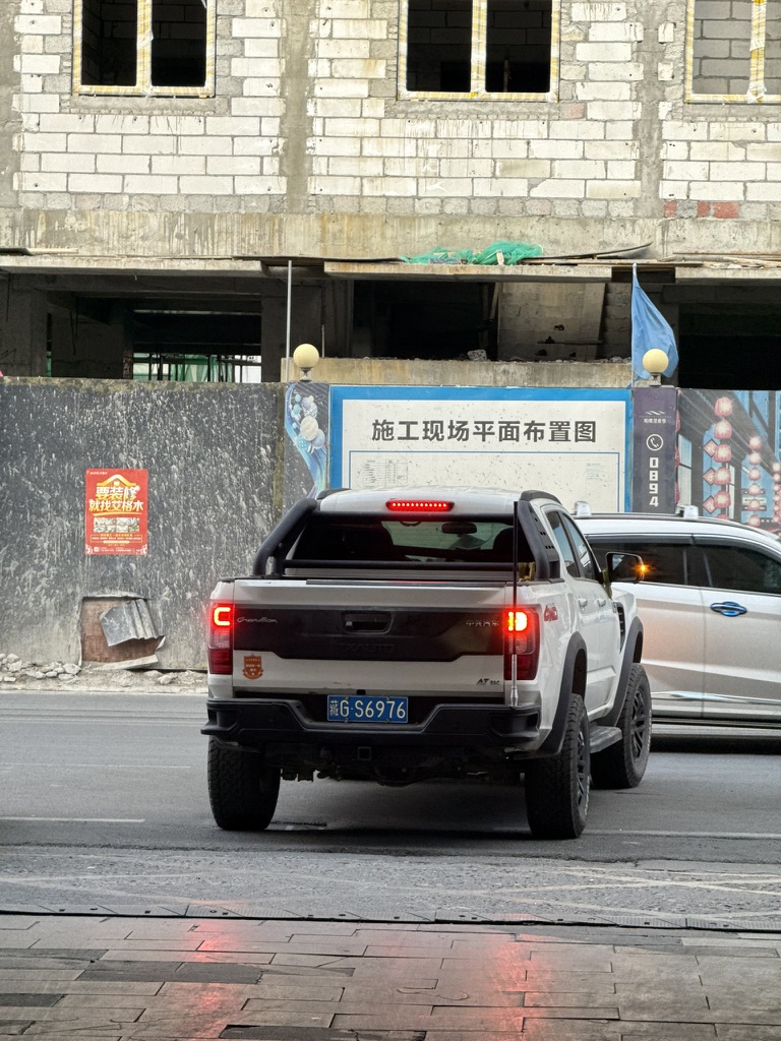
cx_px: 390
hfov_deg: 12.3
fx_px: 3610
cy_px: 520
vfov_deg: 16.4
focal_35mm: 120
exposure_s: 1/100
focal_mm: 15.66
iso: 250
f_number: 2.8
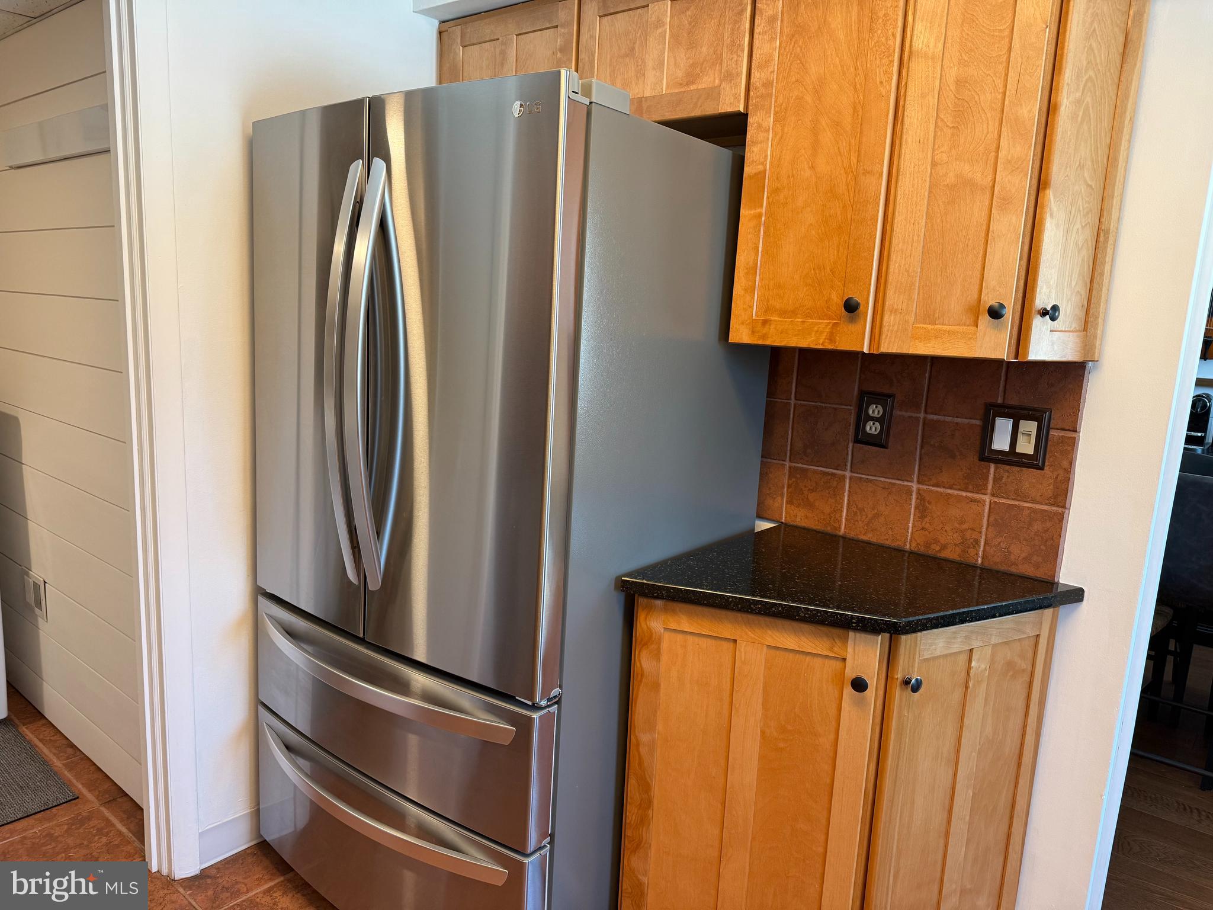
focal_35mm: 24
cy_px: 455
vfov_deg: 56.8
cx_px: 606
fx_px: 841
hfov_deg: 71.6
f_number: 1.78
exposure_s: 1/120
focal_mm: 6.76
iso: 160
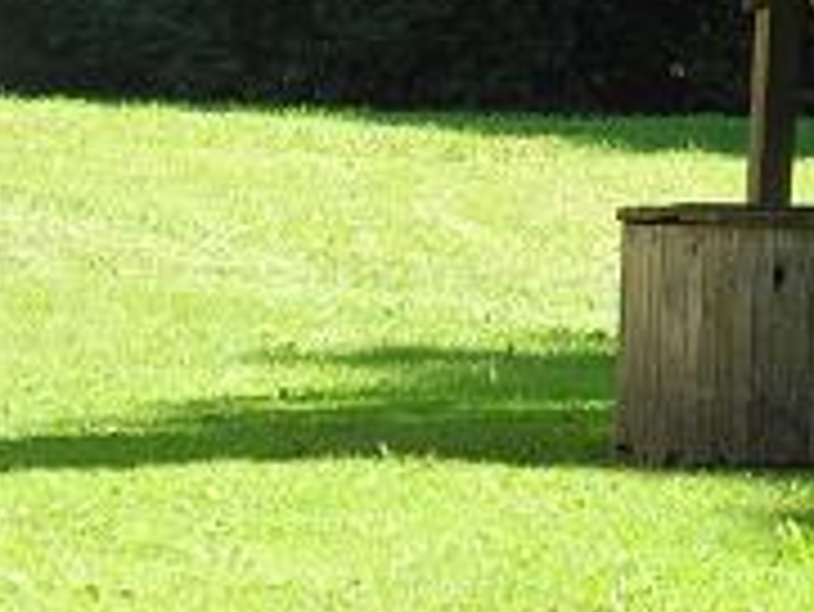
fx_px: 6989
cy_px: -68
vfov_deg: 5.0
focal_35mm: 297
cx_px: 625
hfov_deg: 6.7
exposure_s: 1/160
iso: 100
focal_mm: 22.5
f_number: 4.5
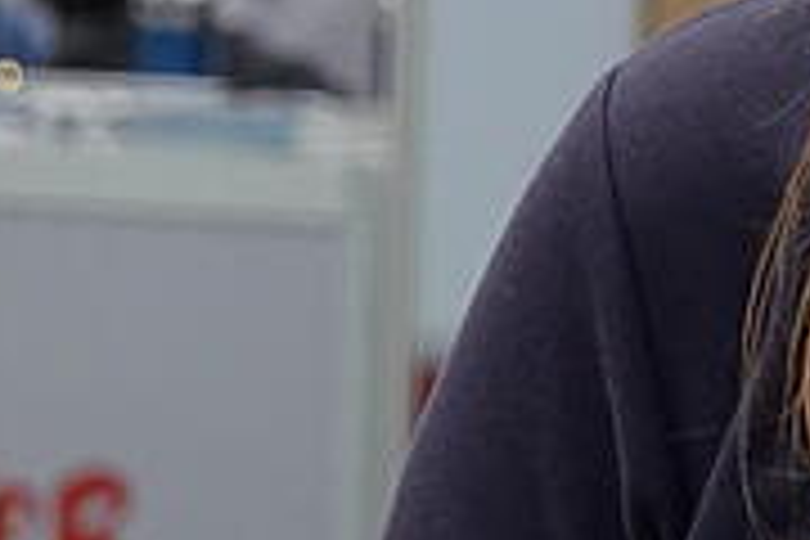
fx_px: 12442
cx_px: 1370
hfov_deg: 3.7
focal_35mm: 553
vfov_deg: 2.5
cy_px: -52
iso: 800
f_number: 4
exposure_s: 1/200
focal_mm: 38.86
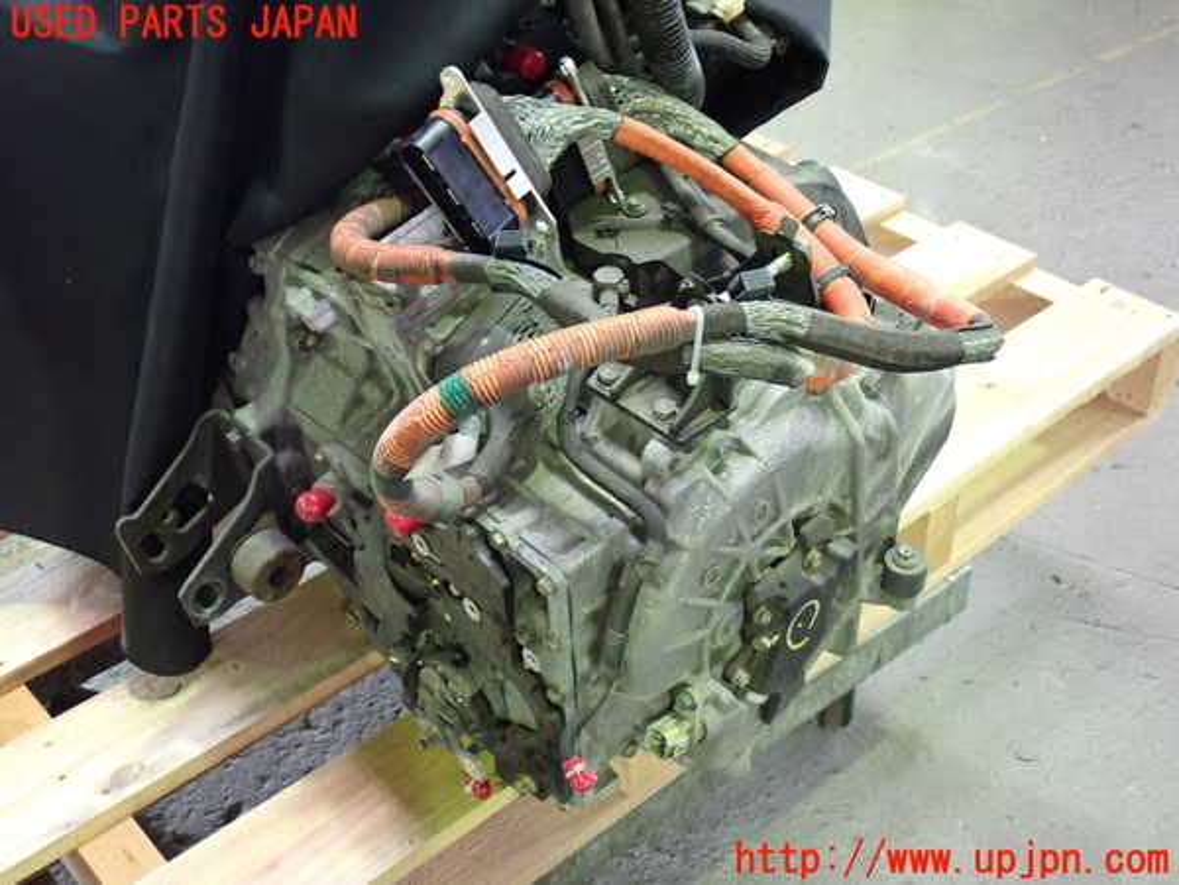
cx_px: 590
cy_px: 442
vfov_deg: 32.9
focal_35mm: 44
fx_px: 1499
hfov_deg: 42.9
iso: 800
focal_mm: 7.84
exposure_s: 1/25
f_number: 2.9
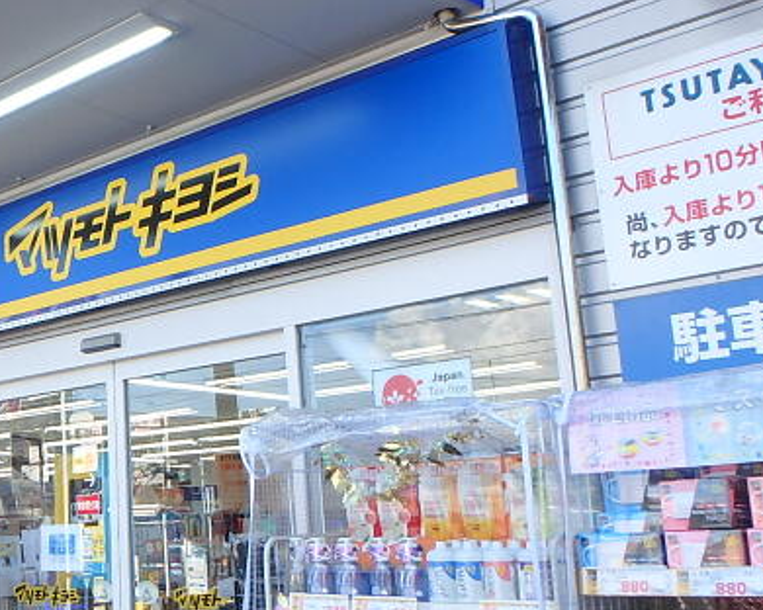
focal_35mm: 50
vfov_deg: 30.3
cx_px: 33
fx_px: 1129
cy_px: 307
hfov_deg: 34.6
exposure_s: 1/200
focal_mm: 3.7
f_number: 3.5
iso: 125
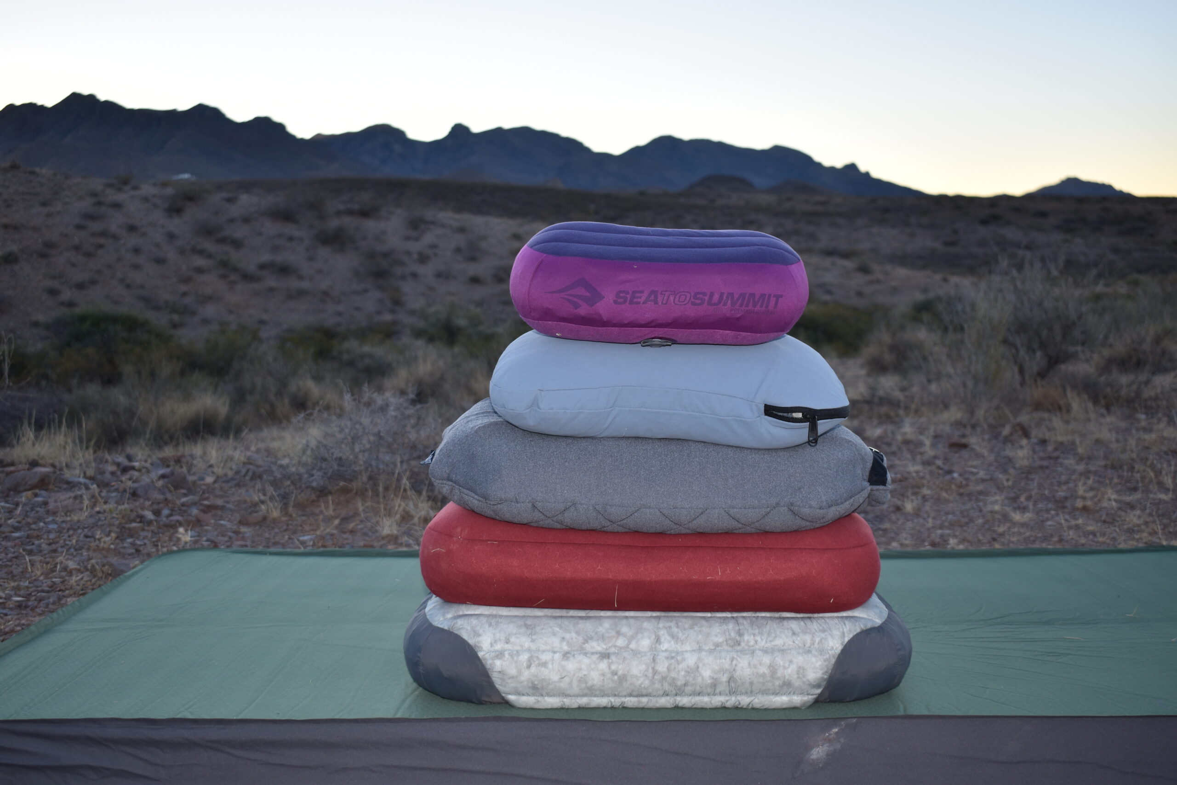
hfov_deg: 45.0
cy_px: 392
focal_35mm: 44
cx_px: 588
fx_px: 1422
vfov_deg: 30.9
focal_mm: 29
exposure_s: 1/125
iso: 100
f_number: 4.5
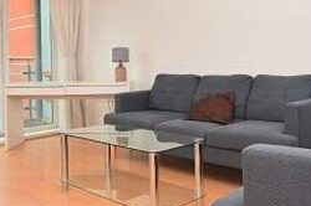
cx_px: 127
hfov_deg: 46.2
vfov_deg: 31.4
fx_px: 362
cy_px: 61
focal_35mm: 42
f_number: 5.6
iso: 500
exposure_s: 1/125
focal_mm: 10
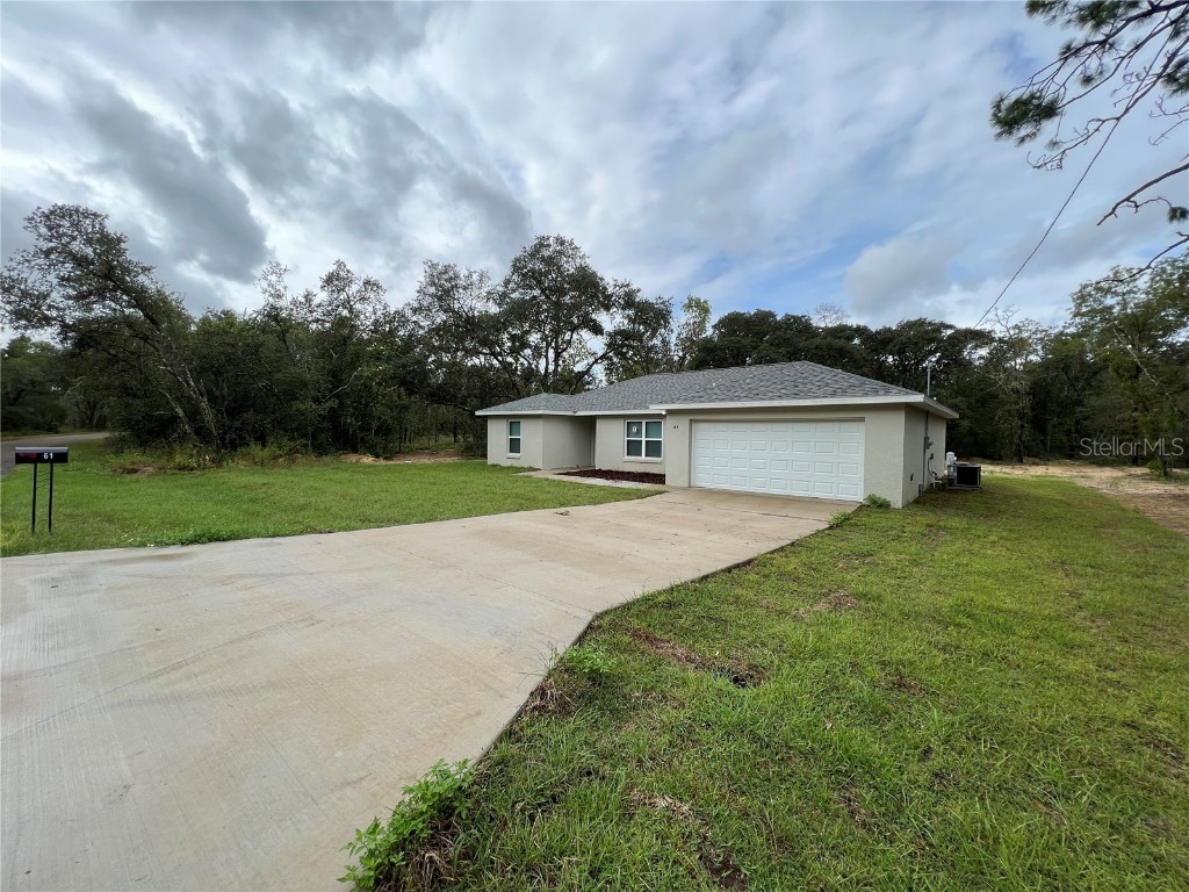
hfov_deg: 106.2
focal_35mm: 13
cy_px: 446
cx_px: 594
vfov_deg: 89.9
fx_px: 447
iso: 32
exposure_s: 1/978
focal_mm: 1.57
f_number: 1.8
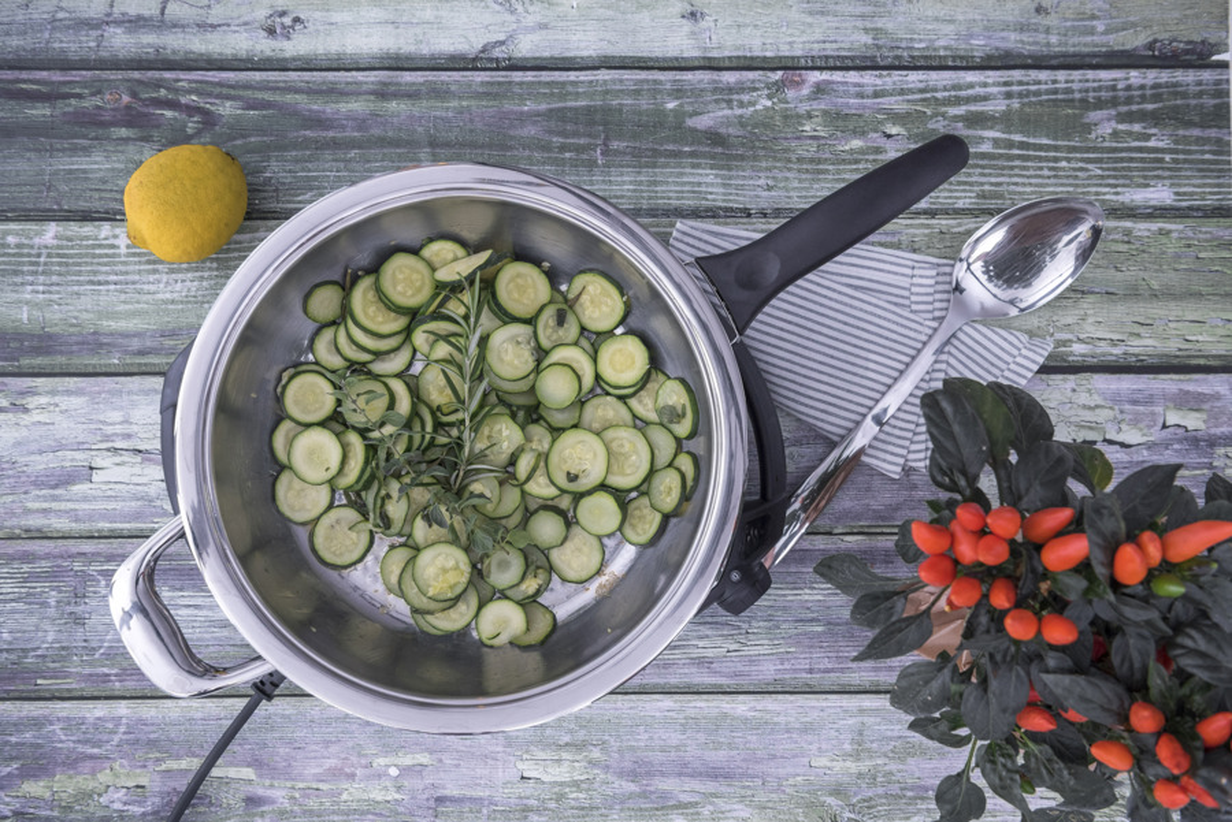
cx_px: 616
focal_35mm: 35
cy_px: 411
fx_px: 1198
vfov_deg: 37.9
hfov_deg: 54.4
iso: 640
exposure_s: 1/60
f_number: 6.3
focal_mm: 35
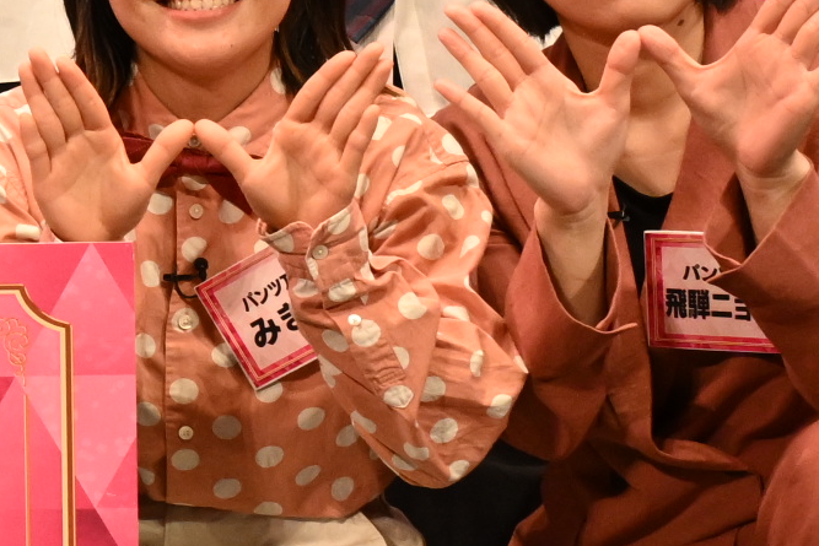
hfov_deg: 10.8
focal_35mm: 167
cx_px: -1035
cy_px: 112
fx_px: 3800
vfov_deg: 8.2
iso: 2000
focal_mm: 27
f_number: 7.1
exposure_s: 1/160
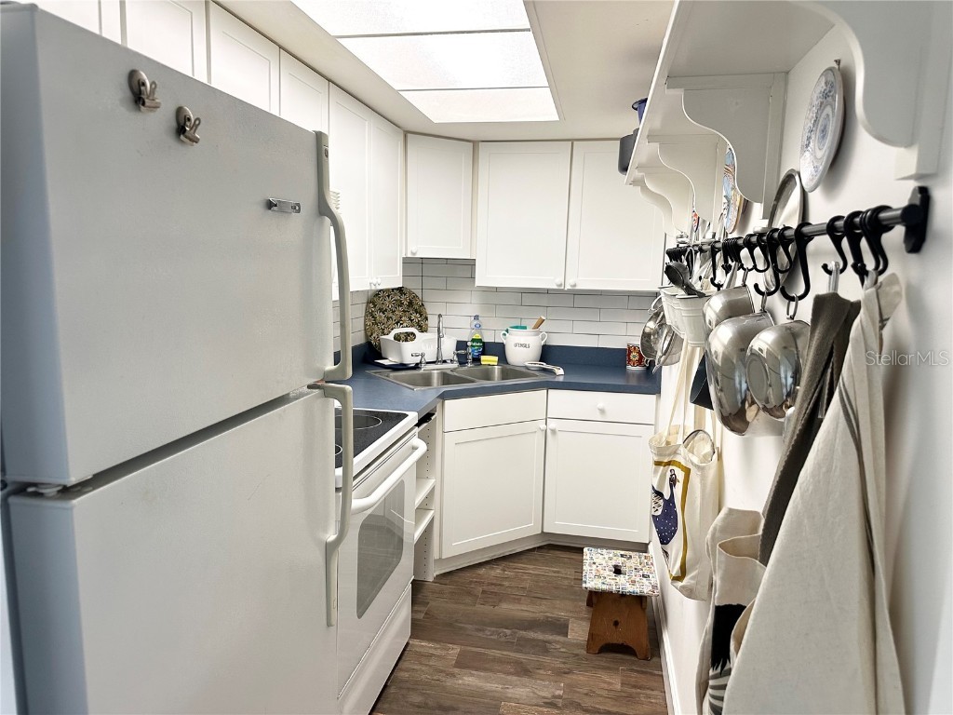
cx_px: 476
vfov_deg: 56.8
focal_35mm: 24
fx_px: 661
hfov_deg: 71.6
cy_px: 358
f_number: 1.78
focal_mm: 6.86
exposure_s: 1/120
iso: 200
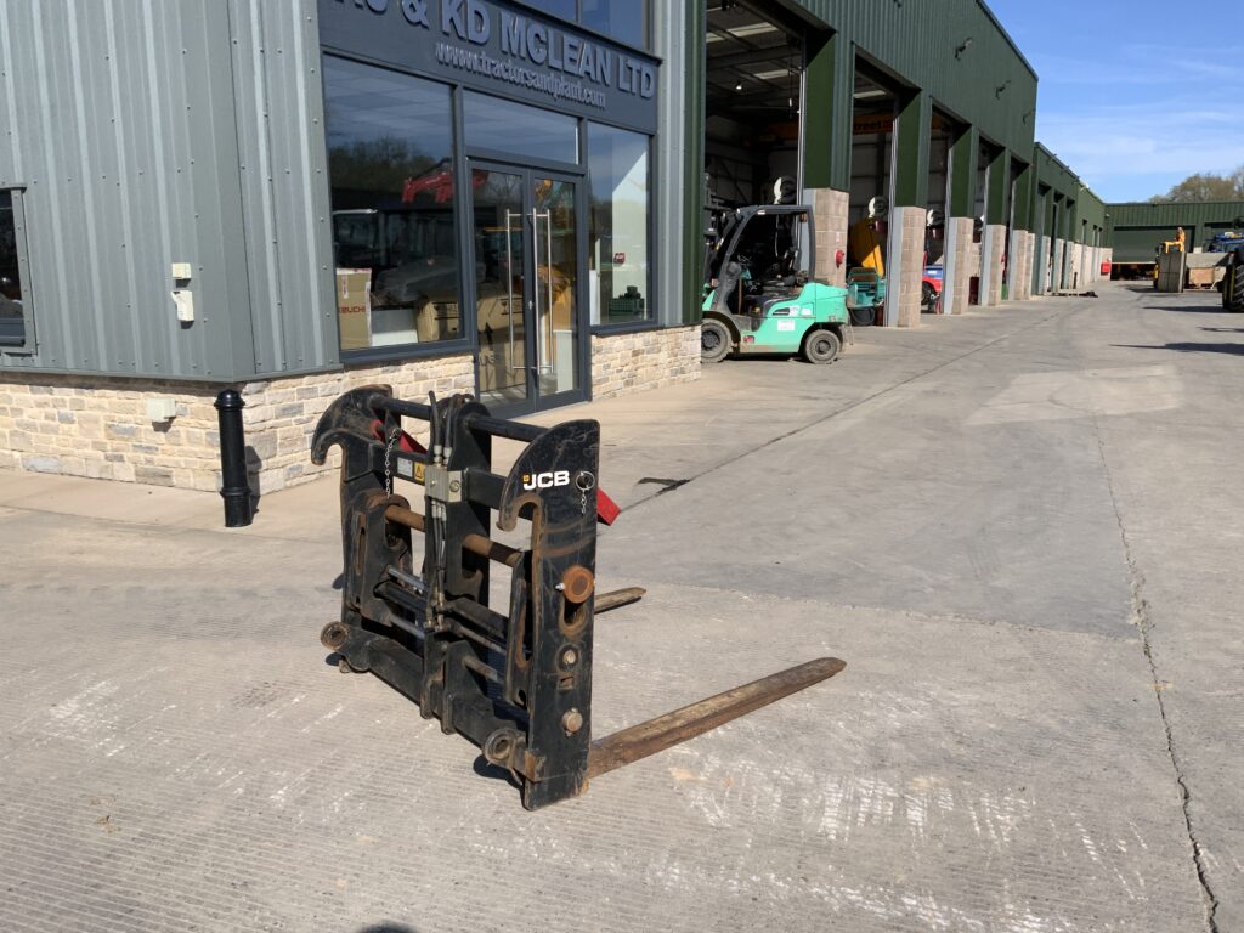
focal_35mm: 29
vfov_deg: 48.2
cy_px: 466
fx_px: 1042
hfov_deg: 61.7
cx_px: 622
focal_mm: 3
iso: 16
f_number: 1.8
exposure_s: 1/2227
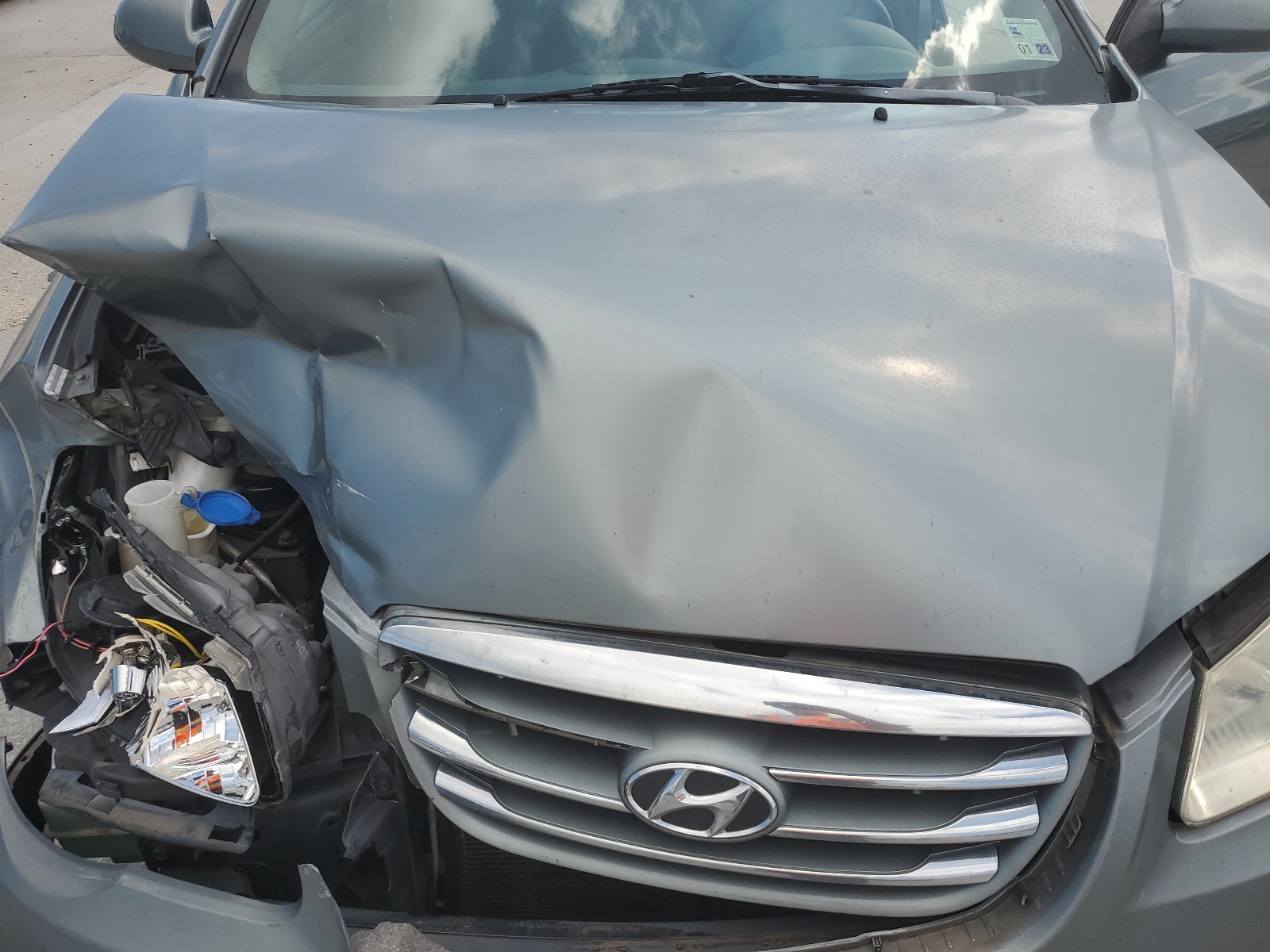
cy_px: 476
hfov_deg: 67.3
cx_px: 635
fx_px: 954
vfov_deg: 53.1
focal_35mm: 26
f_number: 1.5
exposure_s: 1/2000
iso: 50
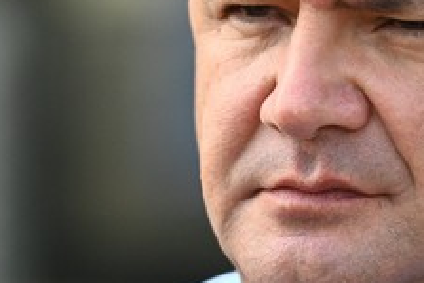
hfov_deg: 2.9
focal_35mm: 717
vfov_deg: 1.9
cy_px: 67
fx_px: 8450
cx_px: 249
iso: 800
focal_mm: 200
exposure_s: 1/3200
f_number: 3.5
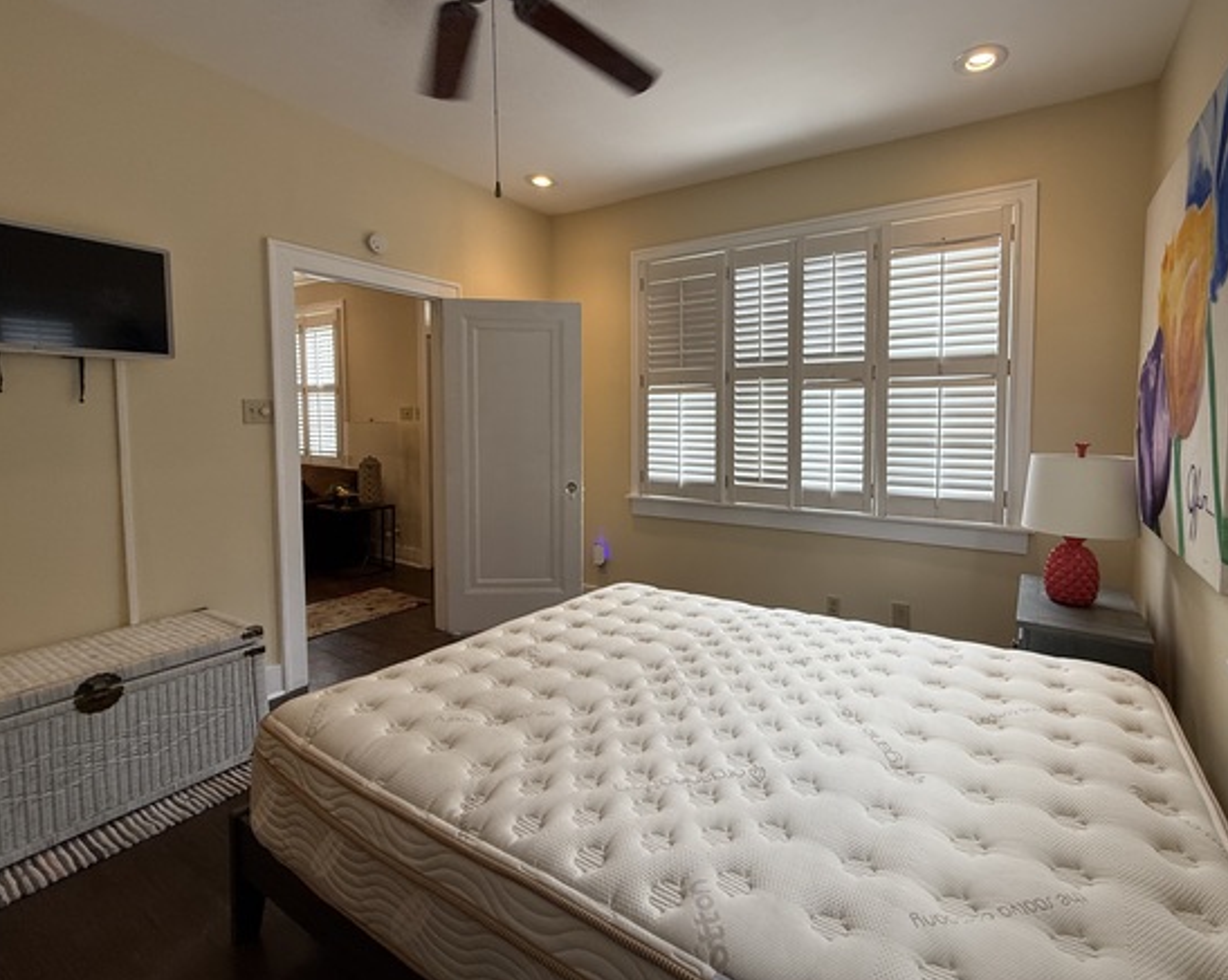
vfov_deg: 80.2
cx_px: 712
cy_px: 449
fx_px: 581
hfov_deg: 92.4
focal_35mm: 16
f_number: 2.2
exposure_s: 1/120
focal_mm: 2.22
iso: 125
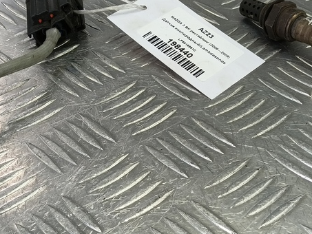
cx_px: 158
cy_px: 162
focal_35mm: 52
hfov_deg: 36.8
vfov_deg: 27.8
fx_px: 469
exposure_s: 1/50
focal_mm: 4.11
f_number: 1.6
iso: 106
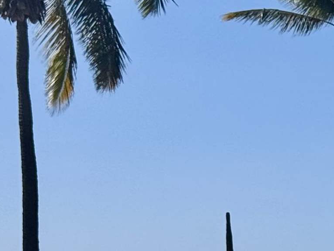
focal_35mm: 193
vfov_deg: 7.6
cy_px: 321
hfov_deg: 9.7
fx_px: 1862
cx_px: 626
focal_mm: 6.76
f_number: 1.78
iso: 80
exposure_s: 1/10526
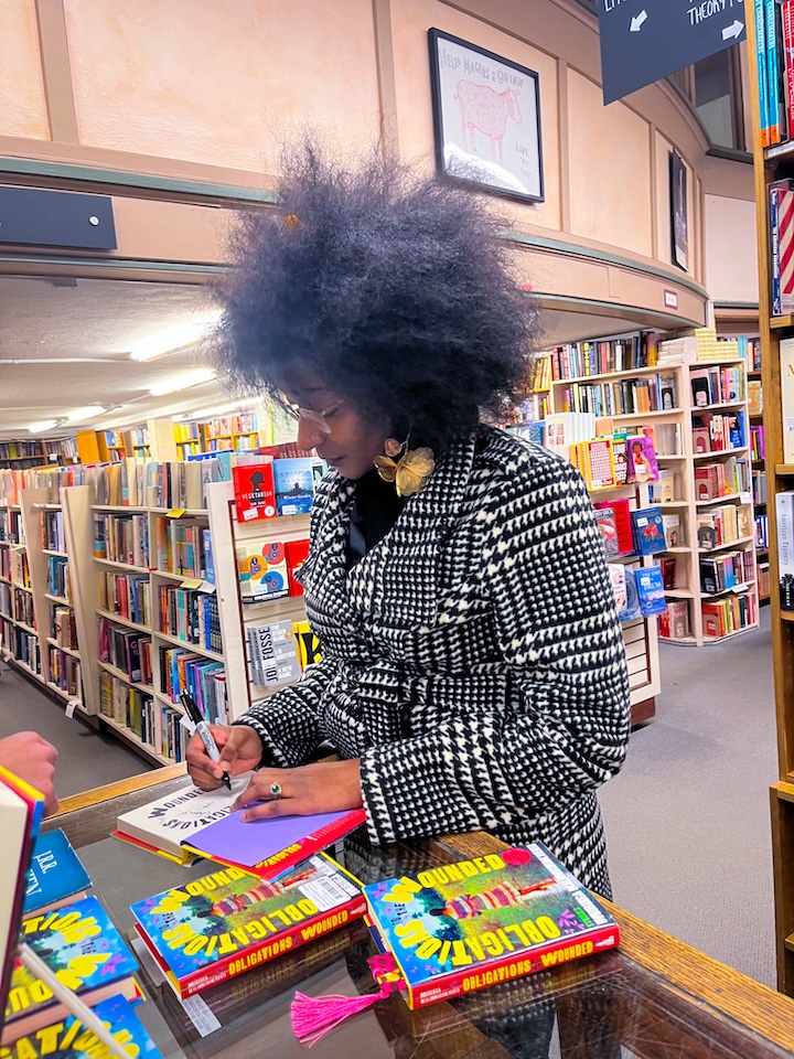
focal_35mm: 26
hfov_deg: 53.1
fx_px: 795
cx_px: 397
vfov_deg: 67.3
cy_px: 530
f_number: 1.6
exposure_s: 1/60
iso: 100
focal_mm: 5.1
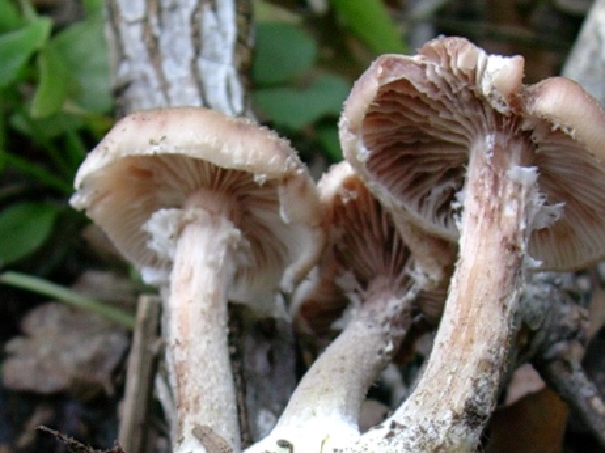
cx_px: 321
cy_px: 373
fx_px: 1363
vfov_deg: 18.7
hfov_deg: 25.0
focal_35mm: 78
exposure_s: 1/11.3
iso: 70
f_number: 2.9
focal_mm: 6.7
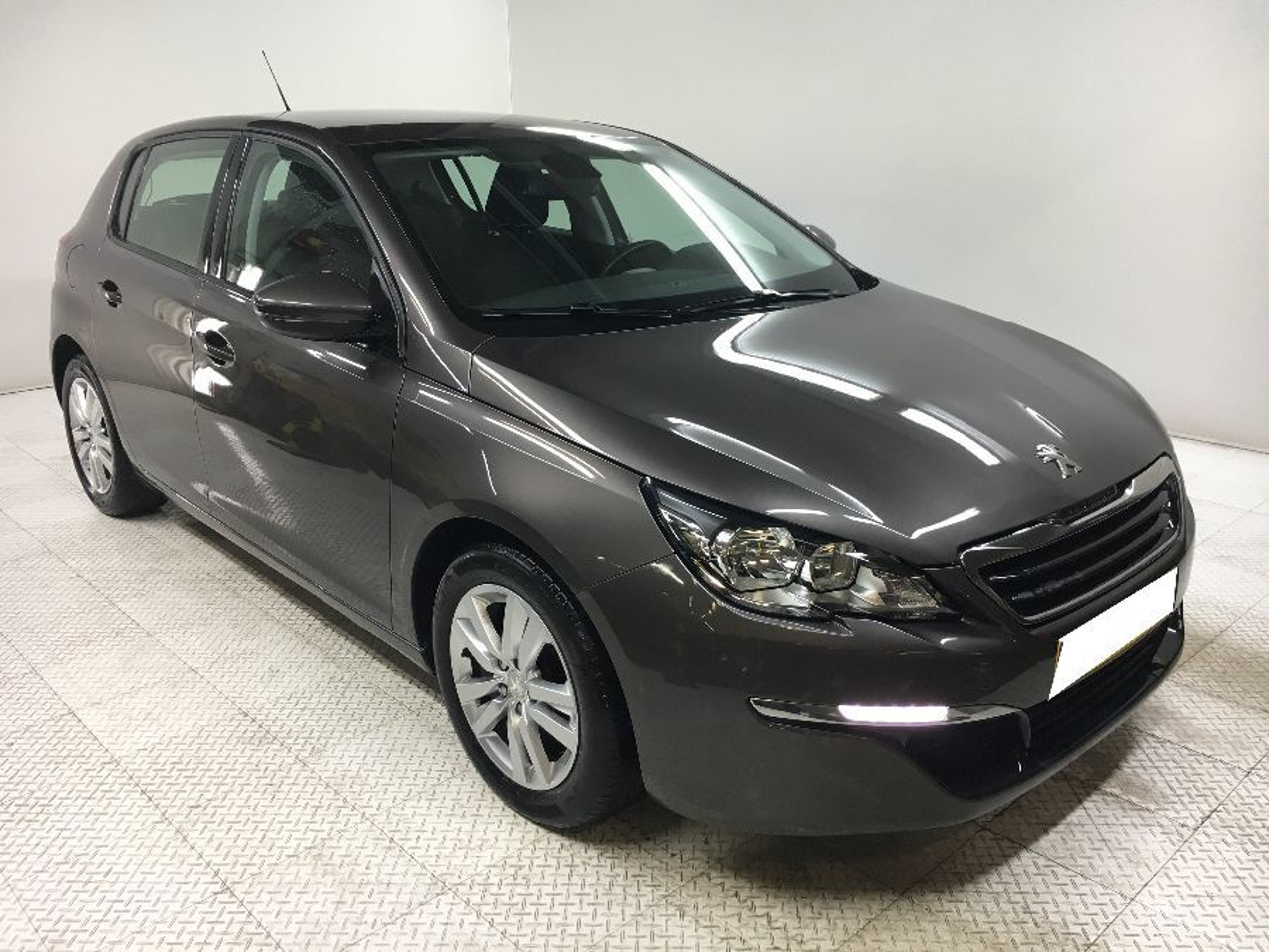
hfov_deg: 61.7
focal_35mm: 29
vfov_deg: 48.2
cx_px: 634
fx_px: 1063
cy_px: 476
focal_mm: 4.15
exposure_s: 1/33
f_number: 2.2
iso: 64
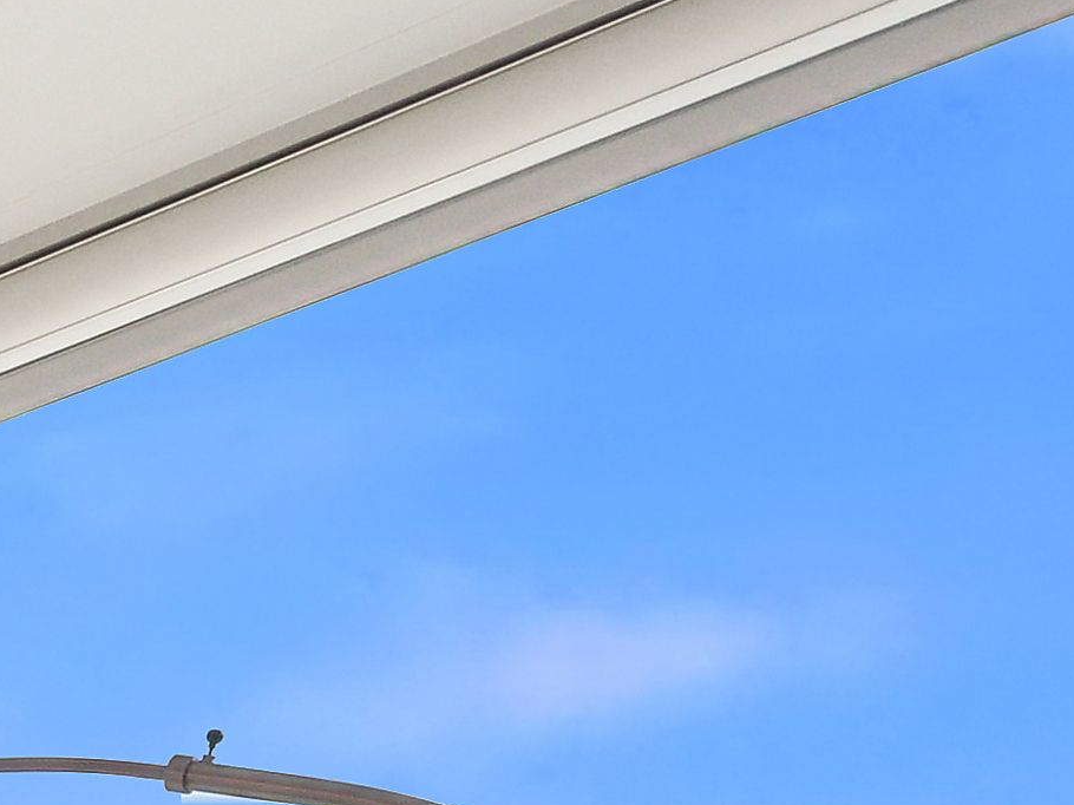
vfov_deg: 10.5
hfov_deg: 13.6
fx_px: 3567
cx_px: -1291
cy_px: 2100
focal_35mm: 115
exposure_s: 1/125
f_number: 9
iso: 400
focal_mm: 18
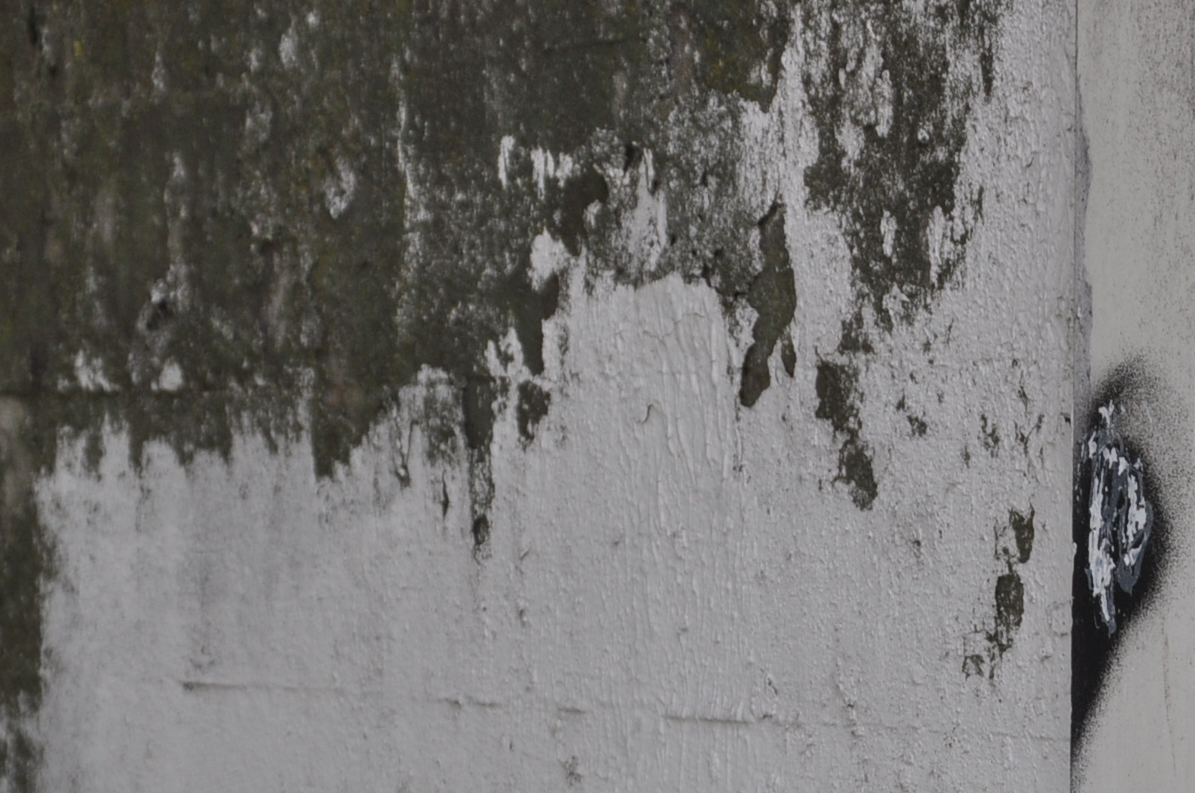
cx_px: 1127
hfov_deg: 9.8
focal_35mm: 210
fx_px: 6960
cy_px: 593
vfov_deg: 6.5
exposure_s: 1/125
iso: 280
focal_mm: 52
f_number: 5.6
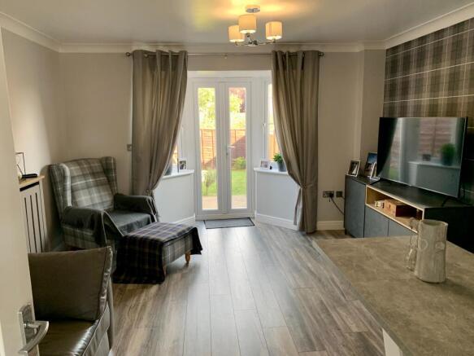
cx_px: 237
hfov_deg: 67.3
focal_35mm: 26
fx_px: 356
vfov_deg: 53.0
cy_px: 178
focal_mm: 4.25
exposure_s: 1/64
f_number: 1.8
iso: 100
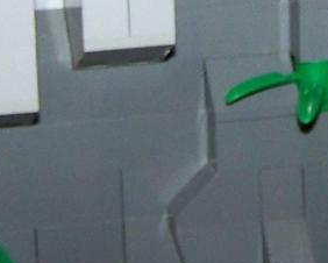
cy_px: -262
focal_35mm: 202
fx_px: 1962
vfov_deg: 7.4
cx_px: 290
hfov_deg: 9.5
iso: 200
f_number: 2.8
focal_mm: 6.3
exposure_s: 1/30
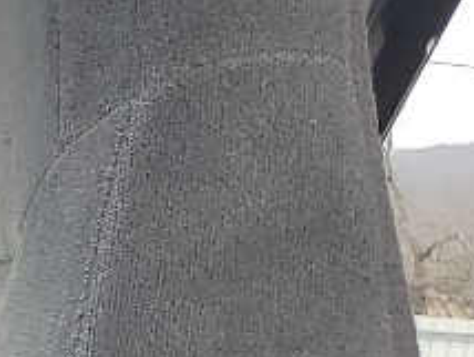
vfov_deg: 7.1
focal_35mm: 194
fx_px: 2659
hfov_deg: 8.6
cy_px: 953
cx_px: -930
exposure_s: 1/323
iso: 50
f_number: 1.5
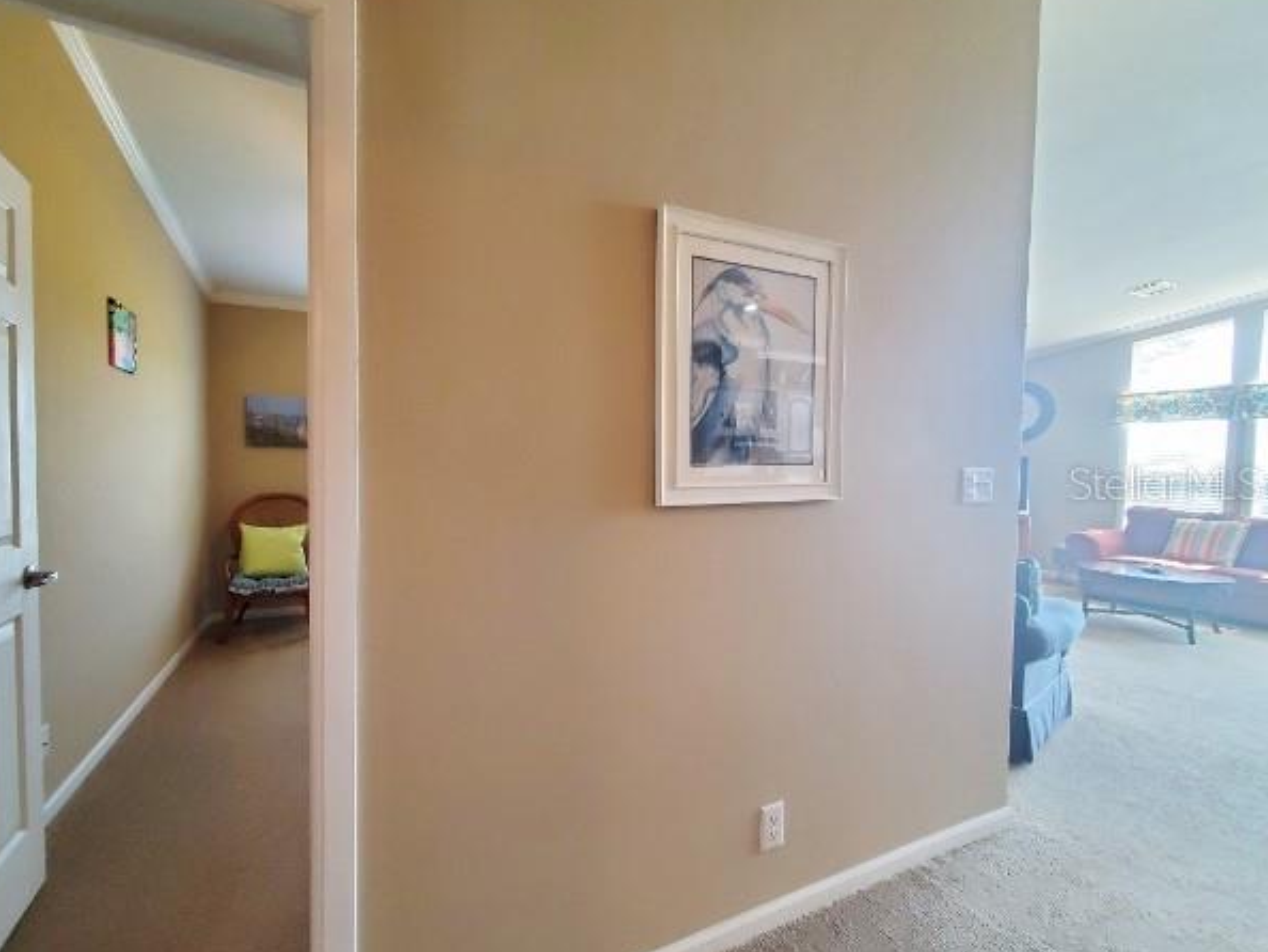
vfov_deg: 85.7
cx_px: 587
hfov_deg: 101.9
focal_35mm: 14
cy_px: 482
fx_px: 513
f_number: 2.2
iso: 200
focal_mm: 1.8
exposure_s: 1/60
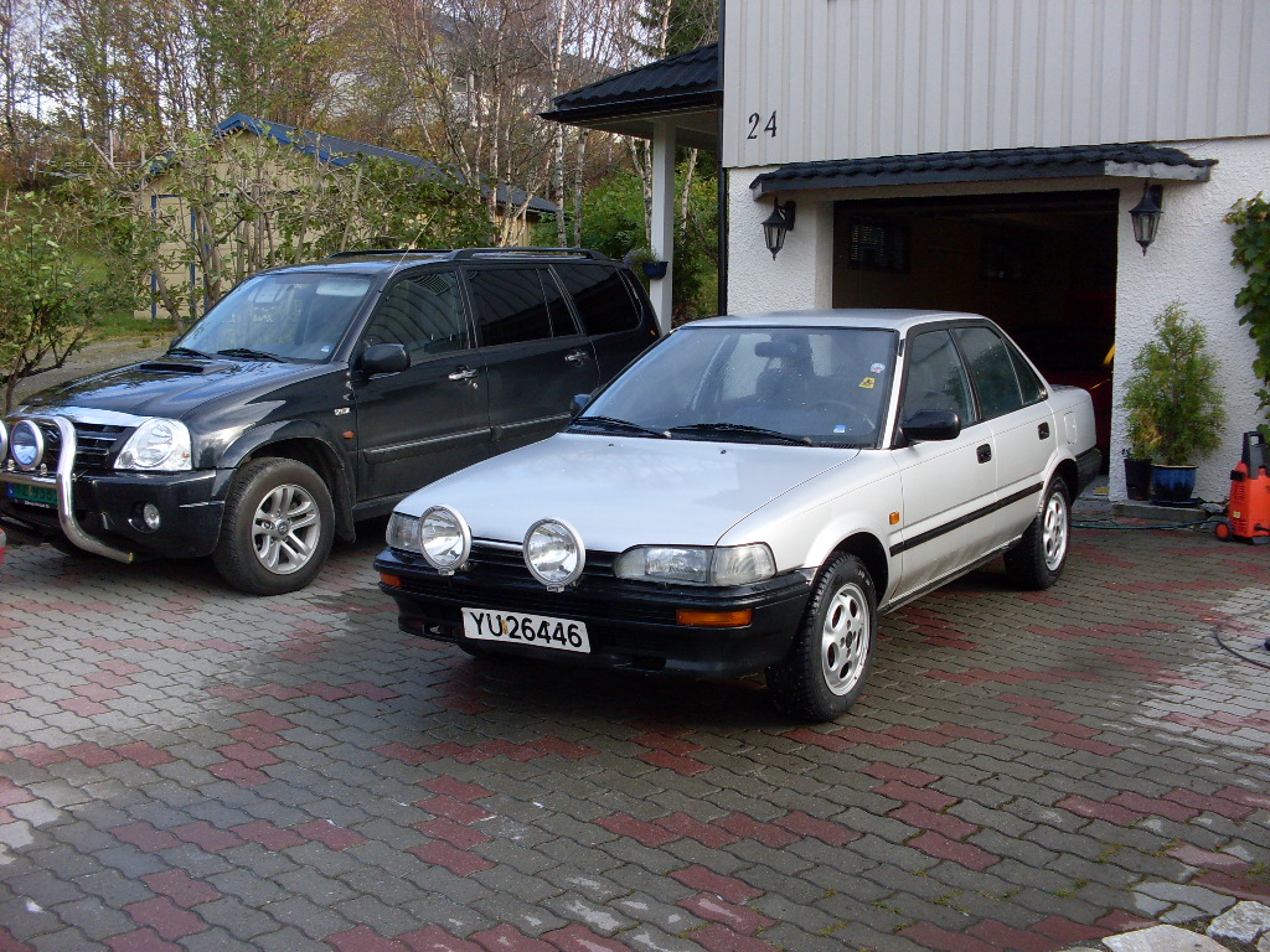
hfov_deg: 49.0
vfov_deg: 37.7
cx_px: 635
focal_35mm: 38
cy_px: 476
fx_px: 1394
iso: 80
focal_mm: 6.3
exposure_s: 1/350
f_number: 2.8
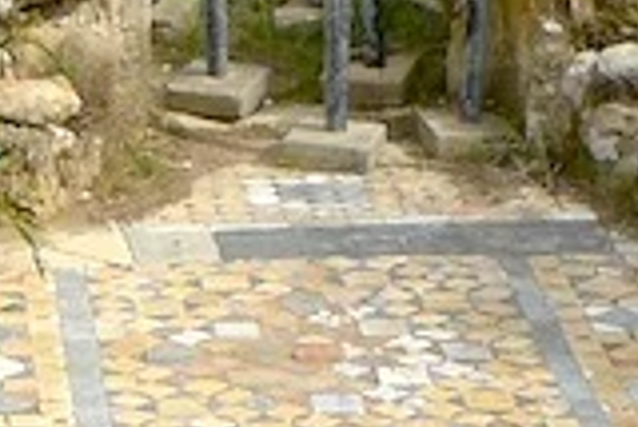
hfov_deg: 9.0
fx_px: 3973
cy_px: 88
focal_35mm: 224
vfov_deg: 6.1
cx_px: -283
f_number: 5.6
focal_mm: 7.5
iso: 80
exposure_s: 1/400
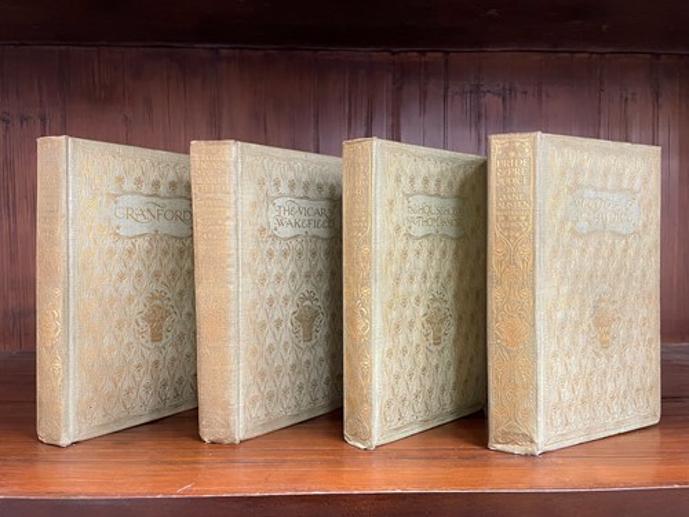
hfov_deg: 67.3
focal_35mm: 26
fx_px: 518
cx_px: 344
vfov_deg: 53.1
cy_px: 258
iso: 320
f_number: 1.6
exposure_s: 1/50
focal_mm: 4.2
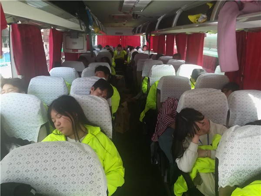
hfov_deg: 67.3
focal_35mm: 26
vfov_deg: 53.1
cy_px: 98
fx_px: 196
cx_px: 130
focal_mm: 3.83
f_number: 2.2
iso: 250
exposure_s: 1/33.3
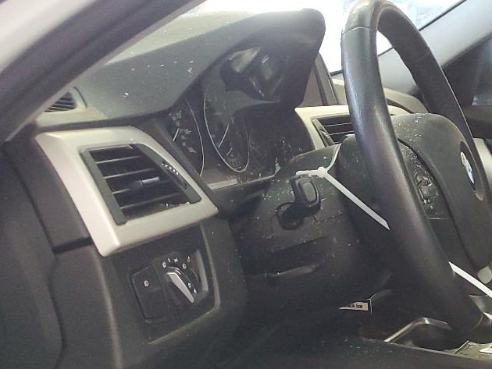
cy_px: 332
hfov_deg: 25.7
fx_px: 938
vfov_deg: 21.8
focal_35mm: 66
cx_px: 618
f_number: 1.5
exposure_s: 1/60.2
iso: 241
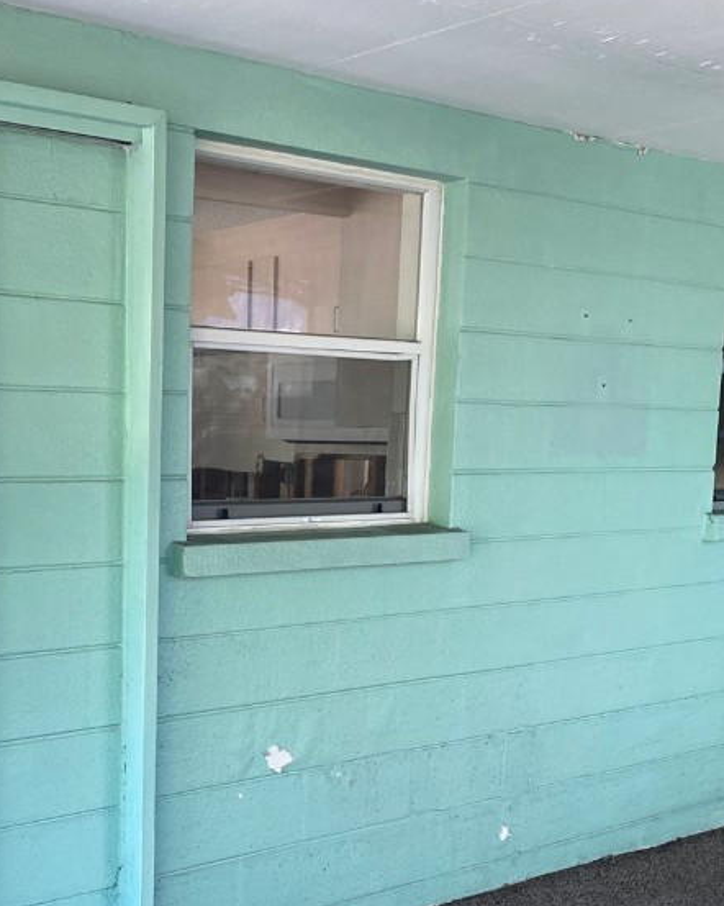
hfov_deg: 31.3
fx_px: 1260
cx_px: 147
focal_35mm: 47
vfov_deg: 39.1
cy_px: 595
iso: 125
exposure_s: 1/106
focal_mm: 4.25
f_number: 1.8
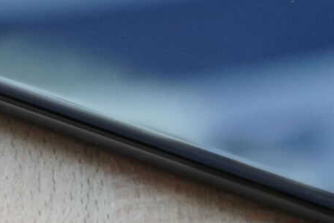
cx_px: 157
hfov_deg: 8.8
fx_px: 2162
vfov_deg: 5.9
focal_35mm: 233
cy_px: -70
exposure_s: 1/250
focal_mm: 55
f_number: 4.5
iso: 1600
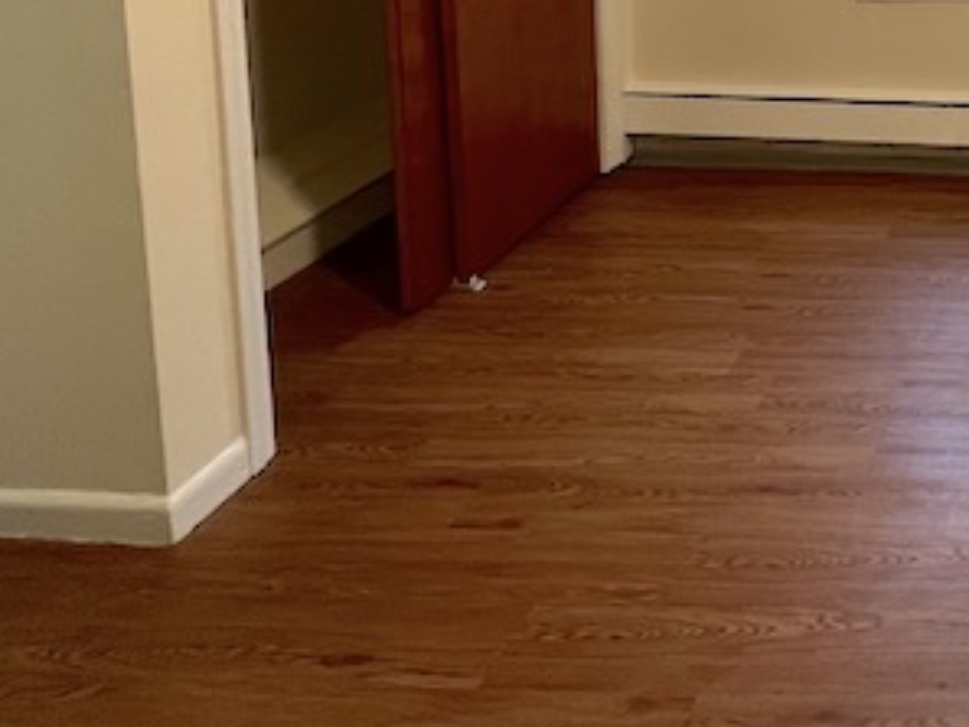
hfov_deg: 38.2
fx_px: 980
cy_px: -179
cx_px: 1178
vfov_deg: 32.4
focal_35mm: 35
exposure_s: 1/60
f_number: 1.8
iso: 200
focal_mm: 1.57
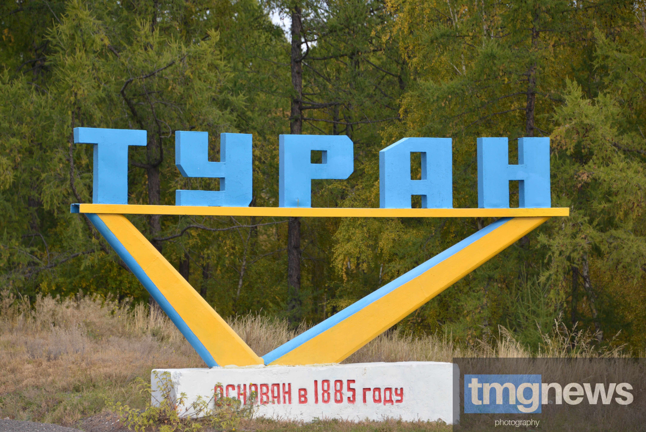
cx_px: 323
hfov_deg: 12.8
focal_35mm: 160
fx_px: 2872
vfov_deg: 8.6
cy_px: 216
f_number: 5.6
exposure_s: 1/1250
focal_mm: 160
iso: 500
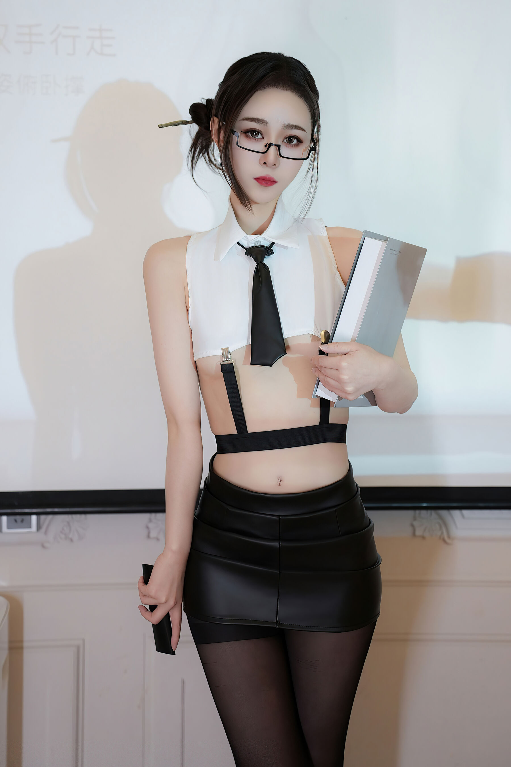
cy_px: 384
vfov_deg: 39.6
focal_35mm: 50
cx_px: 256
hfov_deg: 27.0
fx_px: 1065
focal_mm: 50
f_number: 2.8
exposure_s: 1/125
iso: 1600
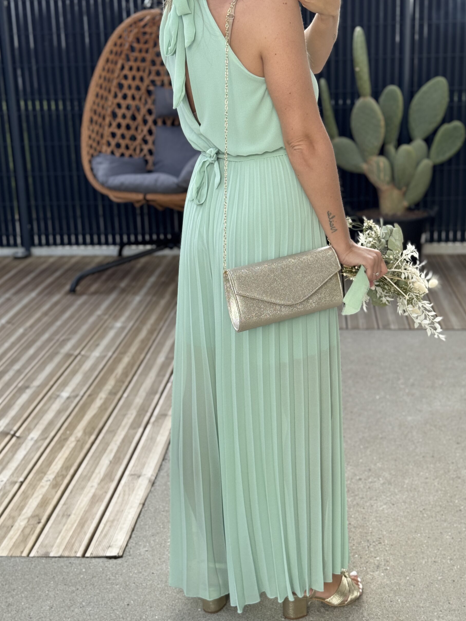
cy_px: 303
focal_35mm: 51
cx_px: 247
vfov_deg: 37.5
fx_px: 915
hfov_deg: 28.6
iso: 64
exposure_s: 1/1215
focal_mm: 6.76
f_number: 1.78
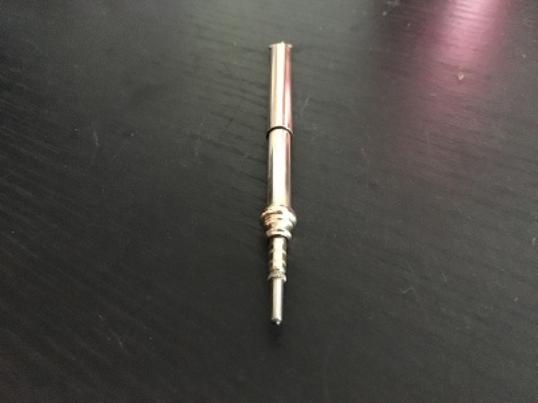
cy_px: 202
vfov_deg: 48.2
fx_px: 451
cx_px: 269
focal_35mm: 29
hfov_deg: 61.7
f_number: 2.2
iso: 1600
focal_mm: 4.15
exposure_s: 1/17
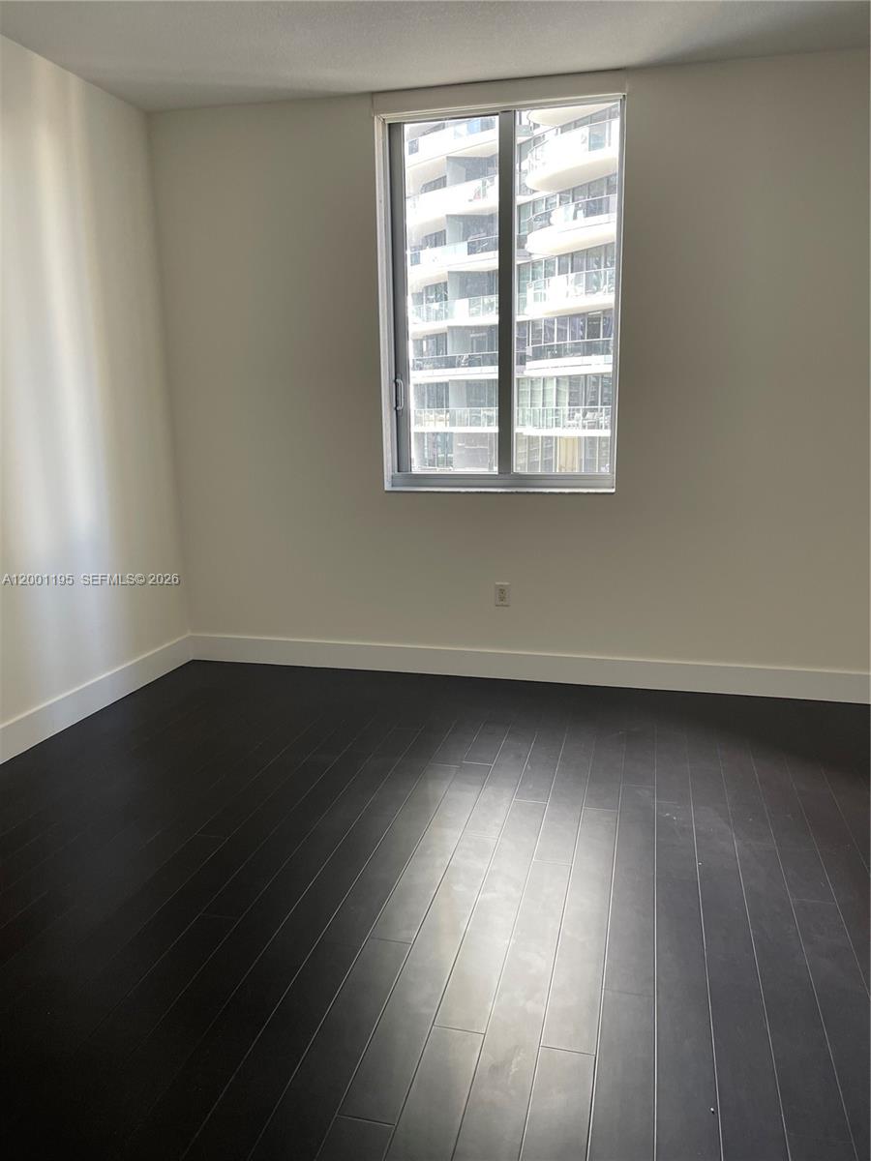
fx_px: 872
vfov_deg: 67.3
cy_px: 580
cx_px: 436
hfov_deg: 53.1
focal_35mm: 26
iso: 125
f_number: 1.6
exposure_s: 1/60
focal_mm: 5.1
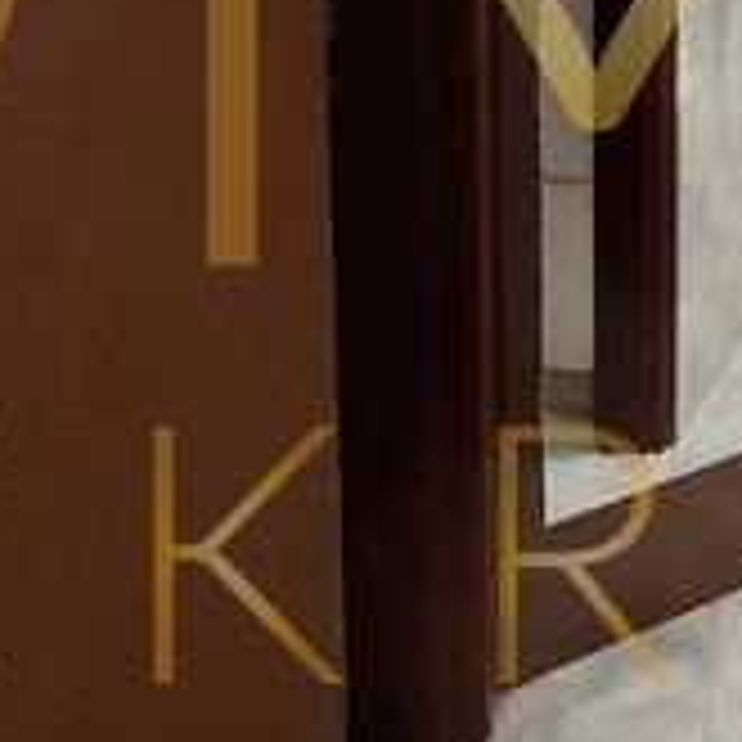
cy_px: -121
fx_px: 1819
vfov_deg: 21.6
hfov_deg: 20.6
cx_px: 1012
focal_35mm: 75
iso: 800
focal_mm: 1.74
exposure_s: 1/20
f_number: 2.2
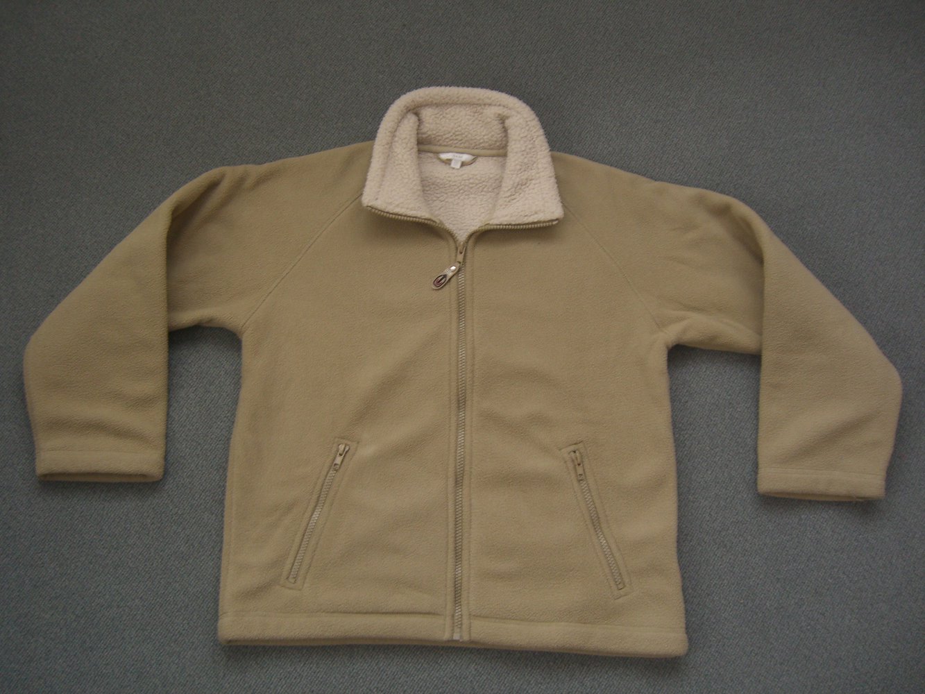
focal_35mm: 38
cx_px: 462
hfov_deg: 49.0
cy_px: 347
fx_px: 1016
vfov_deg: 37.7
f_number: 2.8
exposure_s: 1/25
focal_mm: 7.9
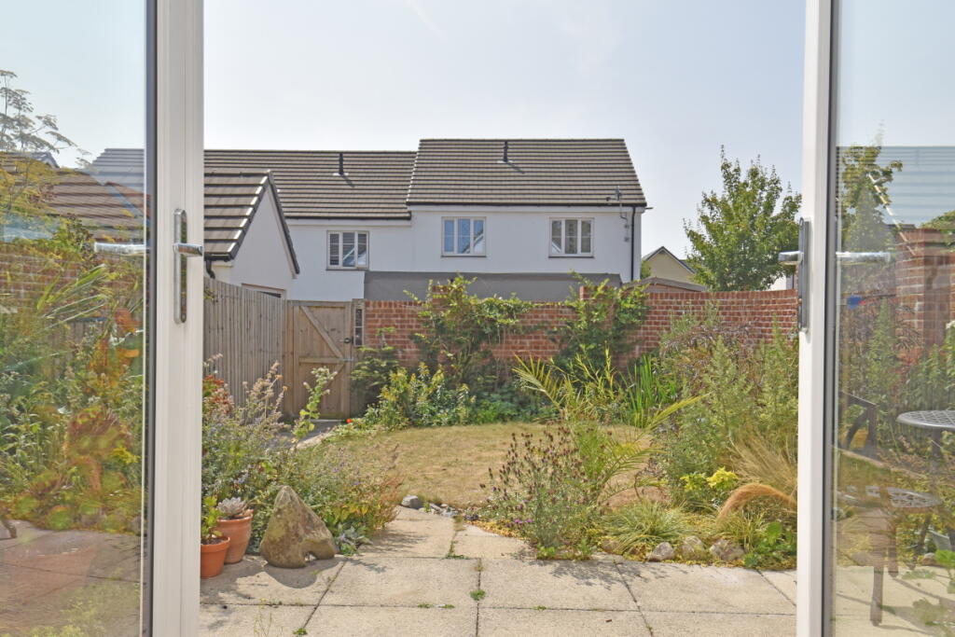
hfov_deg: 67.4
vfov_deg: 47.9
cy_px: 318
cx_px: 478
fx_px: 716
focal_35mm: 27
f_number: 10
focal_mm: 18
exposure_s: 1/200
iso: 100
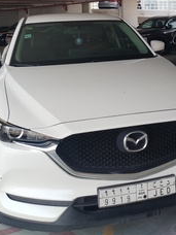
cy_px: 6
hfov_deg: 27.8
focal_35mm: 52
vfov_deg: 33.9
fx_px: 353
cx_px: 122
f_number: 1.8
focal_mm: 4.75
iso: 100
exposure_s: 1/252
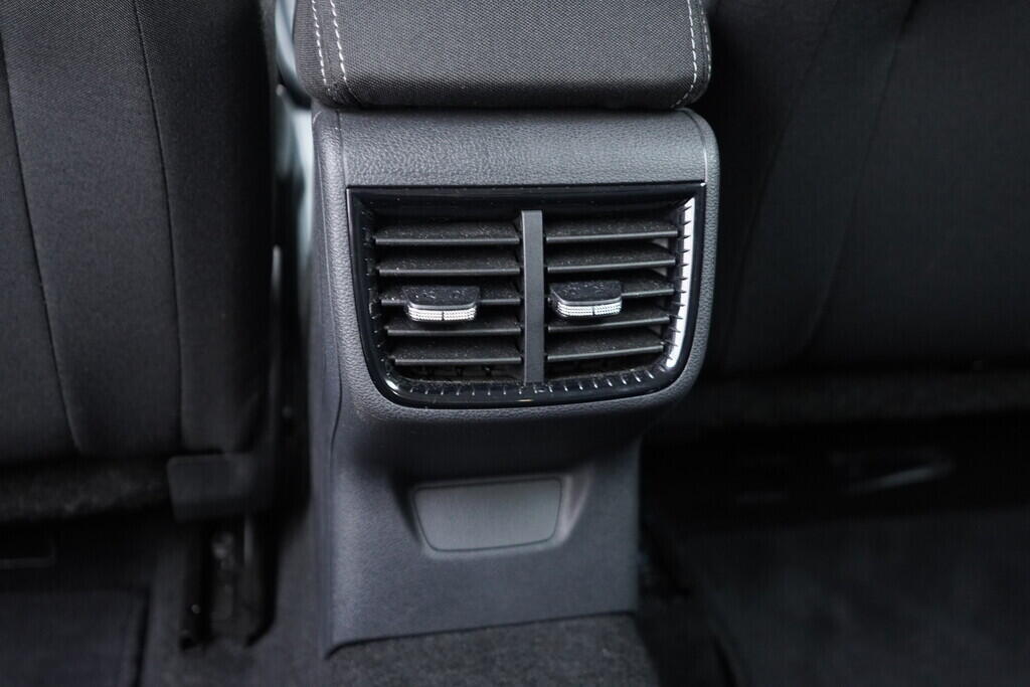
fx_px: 1030
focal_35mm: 36
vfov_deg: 36.9
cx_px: 515
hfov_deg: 53.1
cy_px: 344
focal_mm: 24
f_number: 2.8
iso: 1250
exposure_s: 1/40
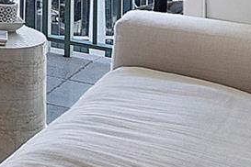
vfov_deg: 9.6
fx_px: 899
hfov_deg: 11.7
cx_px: -421
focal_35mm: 129
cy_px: -218
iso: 250
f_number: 9
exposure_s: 1/50
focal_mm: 15
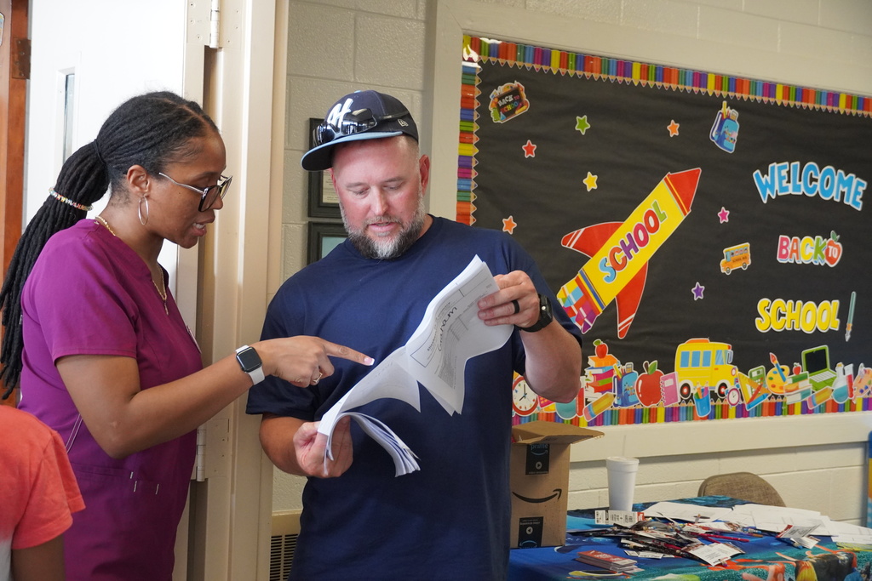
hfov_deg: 36.9
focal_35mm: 54
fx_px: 1308
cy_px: 290
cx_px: 436
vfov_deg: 25.1
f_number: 4.5
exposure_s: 1/160
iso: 3200
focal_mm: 36
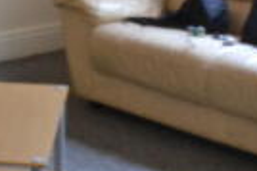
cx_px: -9
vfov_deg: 10.2
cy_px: -47
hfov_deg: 15.2
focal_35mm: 132
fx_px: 941
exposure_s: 10
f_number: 22
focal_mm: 18
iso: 100
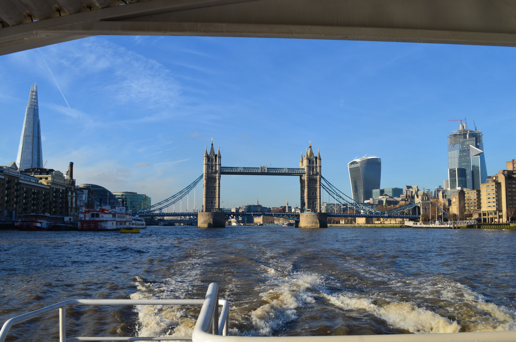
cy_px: 171
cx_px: 258
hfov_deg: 57.3
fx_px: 472
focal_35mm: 33
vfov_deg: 39.8
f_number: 11
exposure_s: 1/125
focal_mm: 22
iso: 100
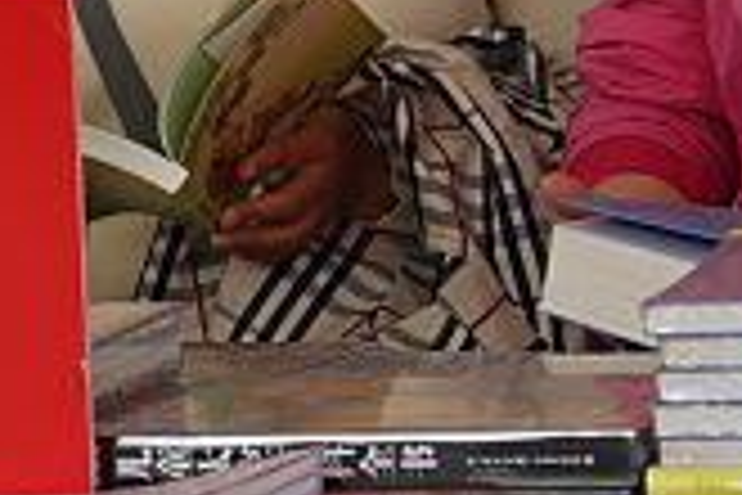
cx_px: -738
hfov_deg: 4.5
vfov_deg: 3.0
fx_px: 9274
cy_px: -207
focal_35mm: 450
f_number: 4
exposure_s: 1/80
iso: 64
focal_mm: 62
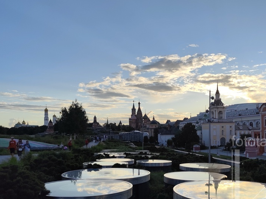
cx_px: 163
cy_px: 138
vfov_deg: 42.2
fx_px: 254
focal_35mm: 33
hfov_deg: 54.8
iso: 50
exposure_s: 1/1623
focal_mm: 6.19
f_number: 1.65
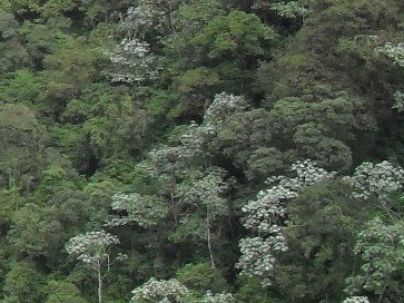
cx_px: -599
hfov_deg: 9.1
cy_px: 75
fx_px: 2252
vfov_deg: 7.7
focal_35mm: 193
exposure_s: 1/125
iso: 100
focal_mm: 6.3
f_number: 3.2
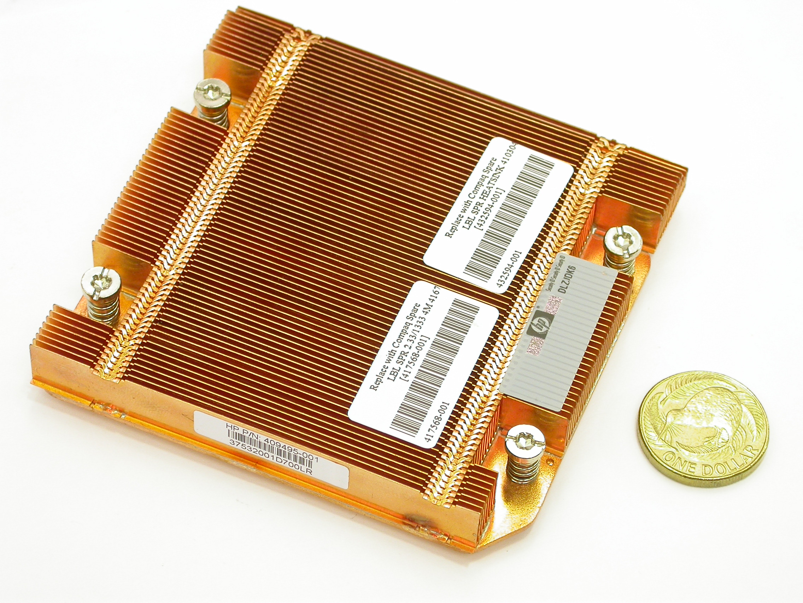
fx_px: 3108
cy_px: 302
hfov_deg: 14.7
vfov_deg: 11.1
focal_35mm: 134
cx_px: 402
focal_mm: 27.7
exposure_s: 1/23.1
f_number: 4.6
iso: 100
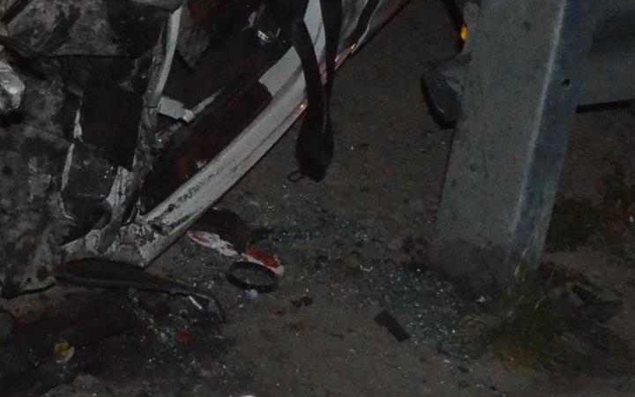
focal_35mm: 94
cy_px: -103
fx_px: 1627
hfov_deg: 19.9
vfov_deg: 13.5
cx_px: -240
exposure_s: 1/60
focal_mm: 18
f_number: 8
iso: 6400
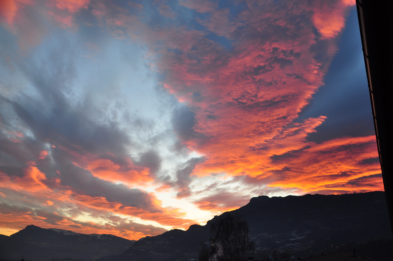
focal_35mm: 36
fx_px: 393
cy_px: 130
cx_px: 196
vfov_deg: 36.8
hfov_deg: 53.2
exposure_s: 1/80
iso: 400
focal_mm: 24
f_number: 4.5
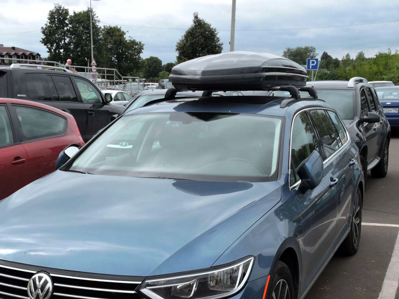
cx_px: 136
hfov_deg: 40.0
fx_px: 542
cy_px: 212
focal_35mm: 47
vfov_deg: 30.5
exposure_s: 1/640
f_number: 3.6
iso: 100
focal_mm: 5.9
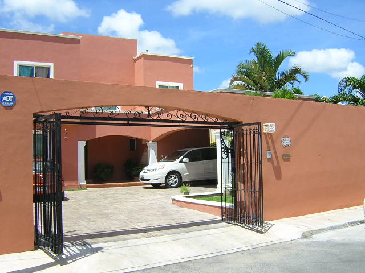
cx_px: 182
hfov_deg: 51.4
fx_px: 380
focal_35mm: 36
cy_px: 136
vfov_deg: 39.7
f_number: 5.2
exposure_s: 1/360
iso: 100
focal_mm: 4.7
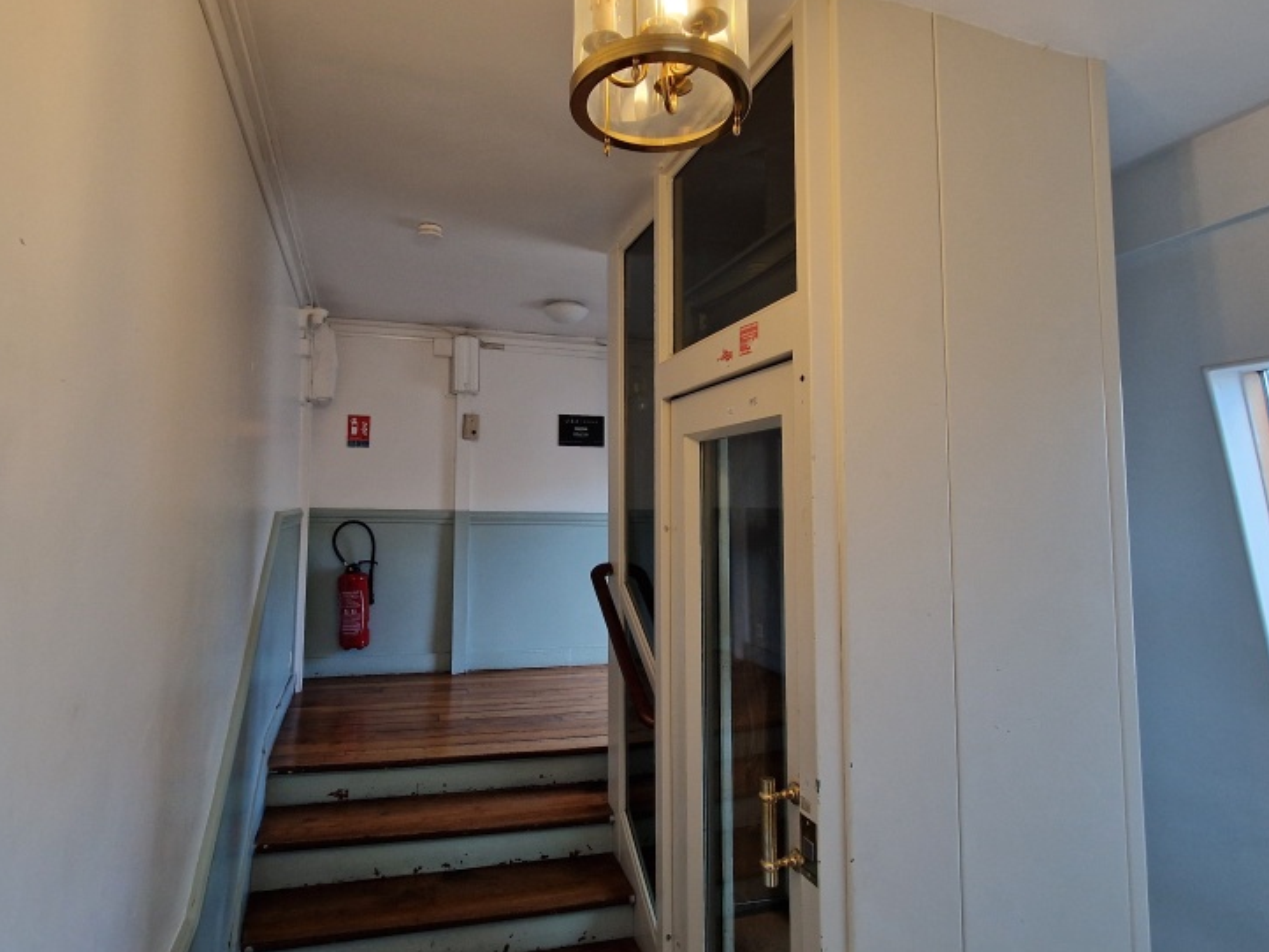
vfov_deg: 71.6
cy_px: 446
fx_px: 660
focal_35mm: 18
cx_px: 610
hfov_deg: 87.7
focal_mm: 2.2
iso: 200
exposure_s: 1/50
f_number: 2.2
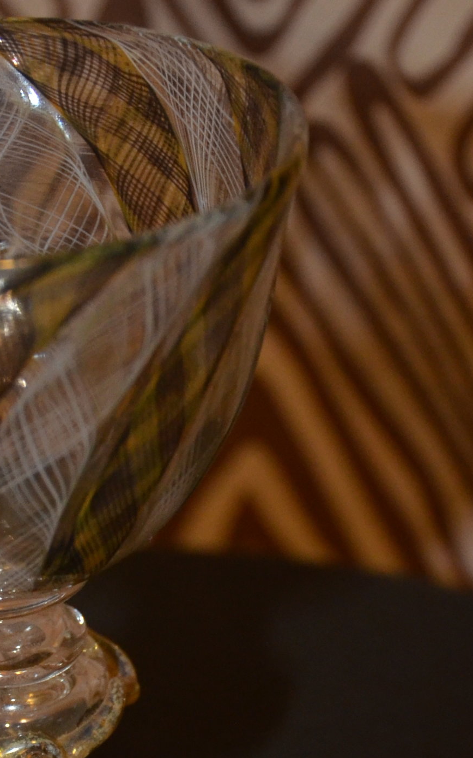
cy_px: 772
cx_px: 13
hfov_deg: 9.2
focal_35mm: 141
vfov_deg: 14.6
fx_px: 2908
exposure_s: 1/60
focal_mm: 34
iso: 800
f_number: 4.2
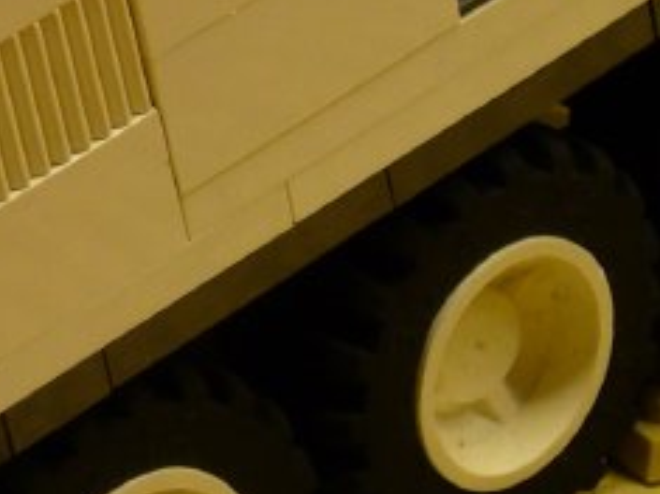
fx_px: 4859
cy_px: 126
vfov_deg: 5.8
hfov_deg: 7.7
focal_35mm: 255
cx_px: -45
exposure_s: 1/30
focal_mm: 9.9
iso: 100
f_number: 3.6
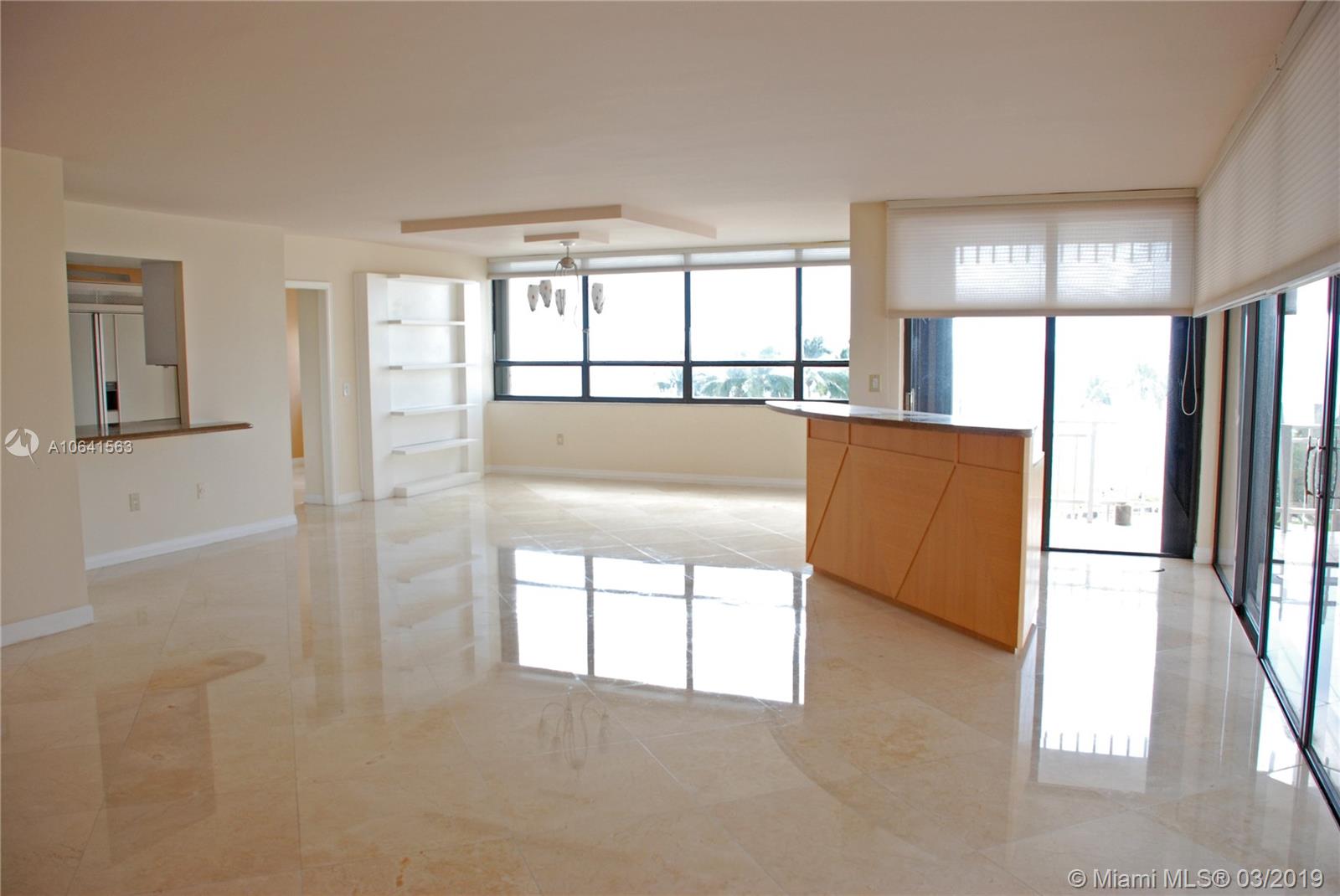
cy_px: 448
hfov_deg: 67.3
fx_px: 1006
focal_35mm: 27
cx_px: 670
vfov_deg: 48.0
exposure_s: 1/80
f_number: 5
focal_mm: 18
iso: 400
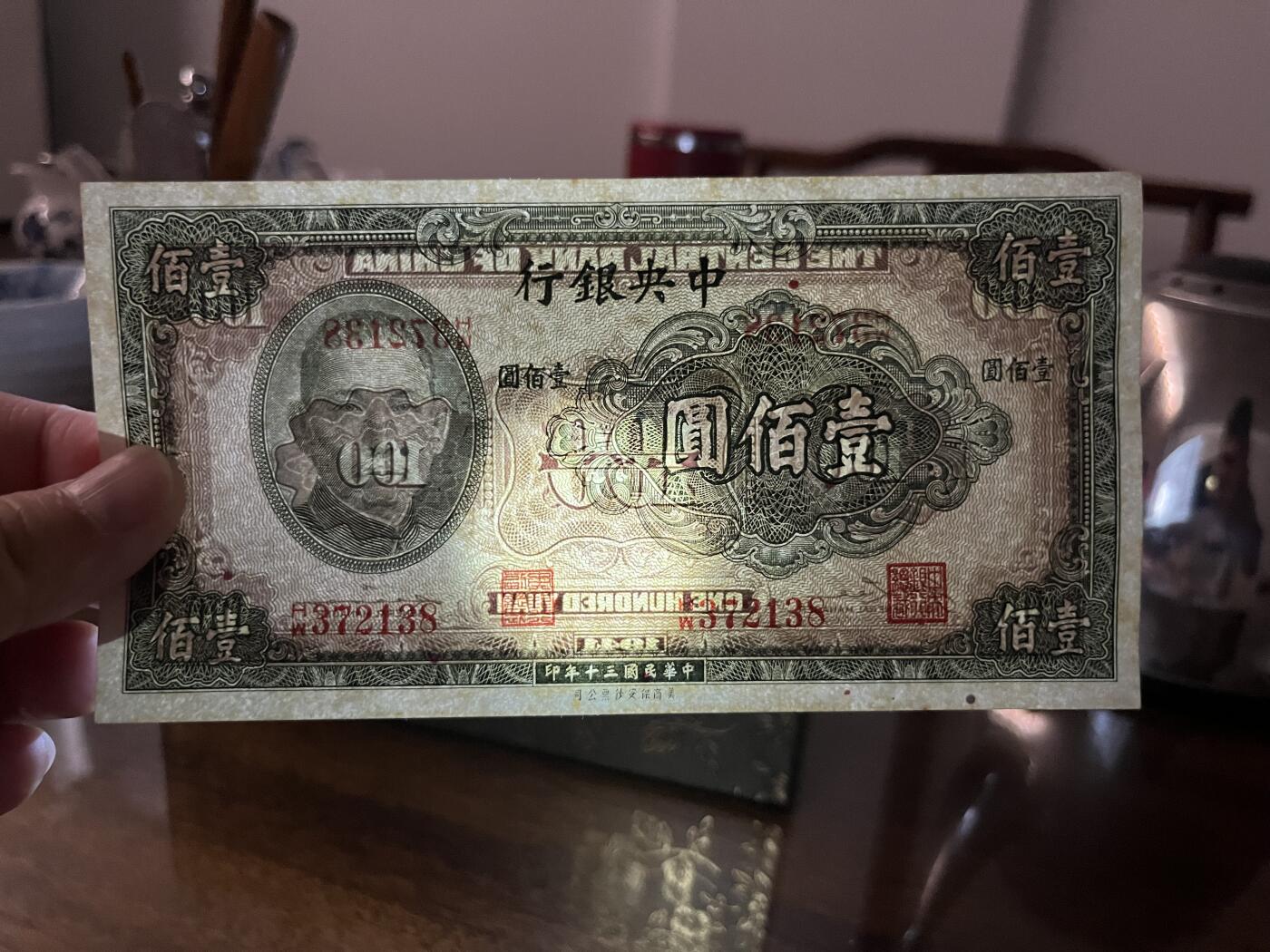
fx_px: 954
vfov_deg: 53.1
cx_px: 635
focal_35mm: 26
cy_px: 476
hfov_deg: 67.3
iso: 500
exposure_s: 1/40
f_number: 1.6
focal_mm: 5.1
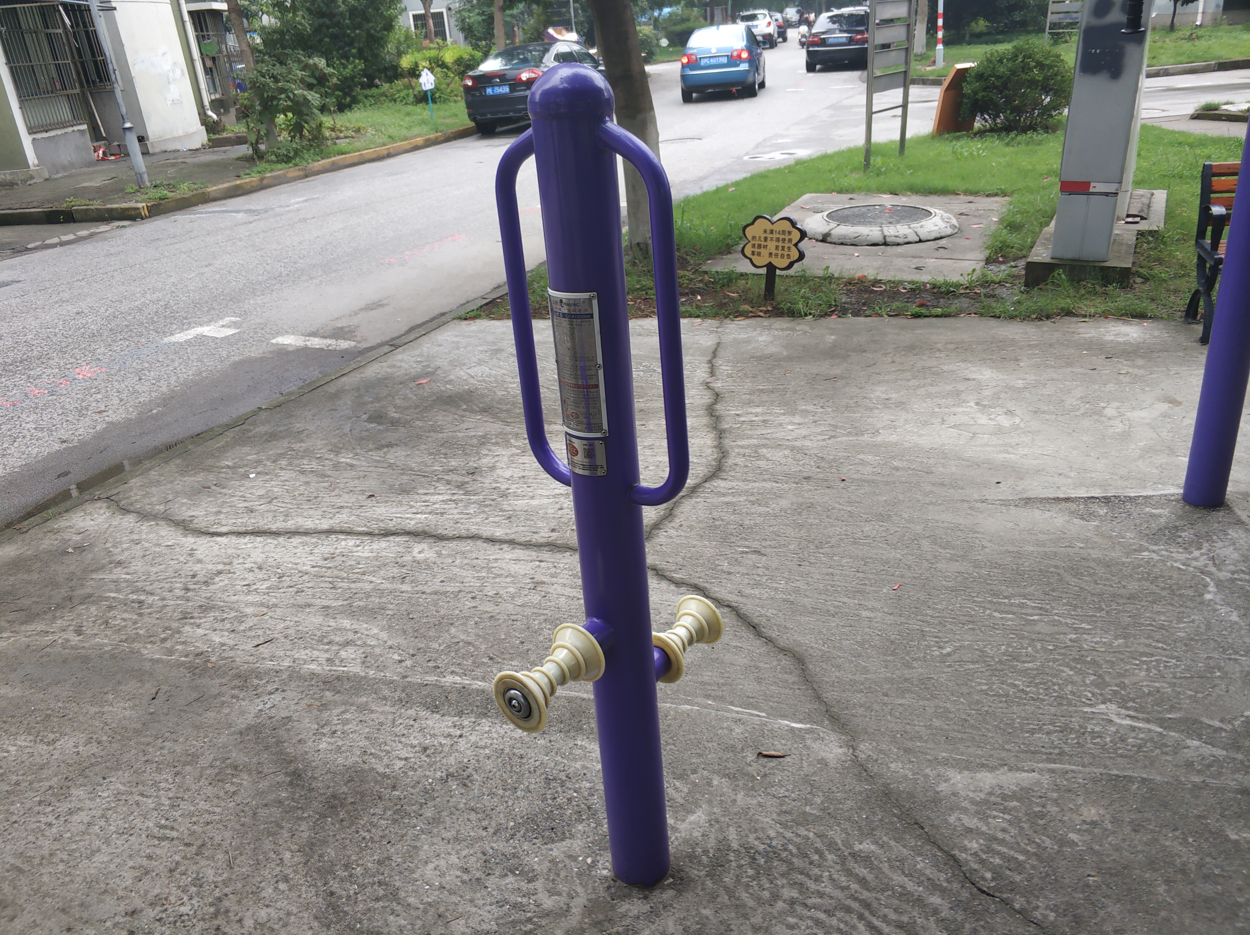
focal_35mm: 27
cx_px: 625
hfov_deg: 65.4
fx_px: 974
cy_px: 468
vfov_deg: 51.3
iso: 100
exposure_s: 1/142
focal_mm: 3.82
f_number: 1.8
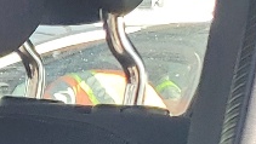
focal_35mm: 215
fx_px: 1460
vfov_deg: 5.3
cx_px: -681
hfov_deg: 7.7
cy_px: 462
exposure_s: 1/385
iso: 50
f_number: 1.5
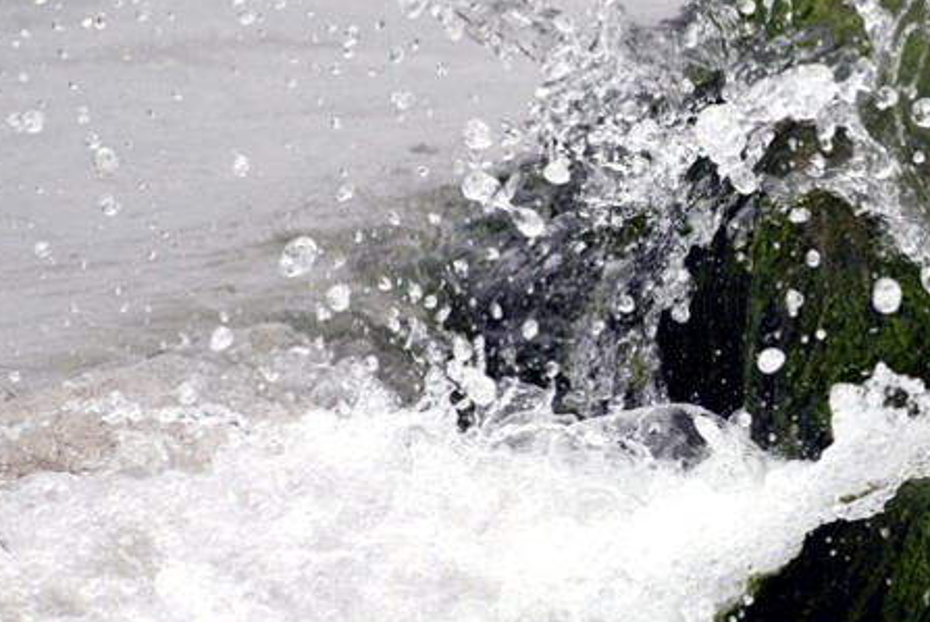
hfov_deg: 3.4
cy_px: 321
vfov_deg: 2.2
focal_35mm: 614
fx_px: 15877
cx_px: 844
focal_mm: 180
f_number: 5.3
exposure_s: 1/800
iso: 400
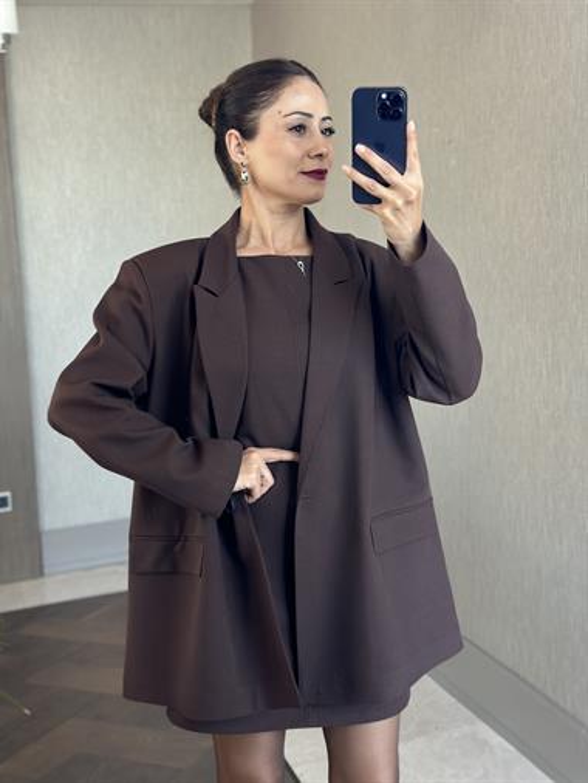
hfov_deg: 30.3
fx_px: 1086
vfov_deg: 39.6
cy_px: 392
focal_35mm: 48
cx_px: 294
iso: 125
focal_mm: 6.86
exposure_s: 1/86
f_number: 1.78
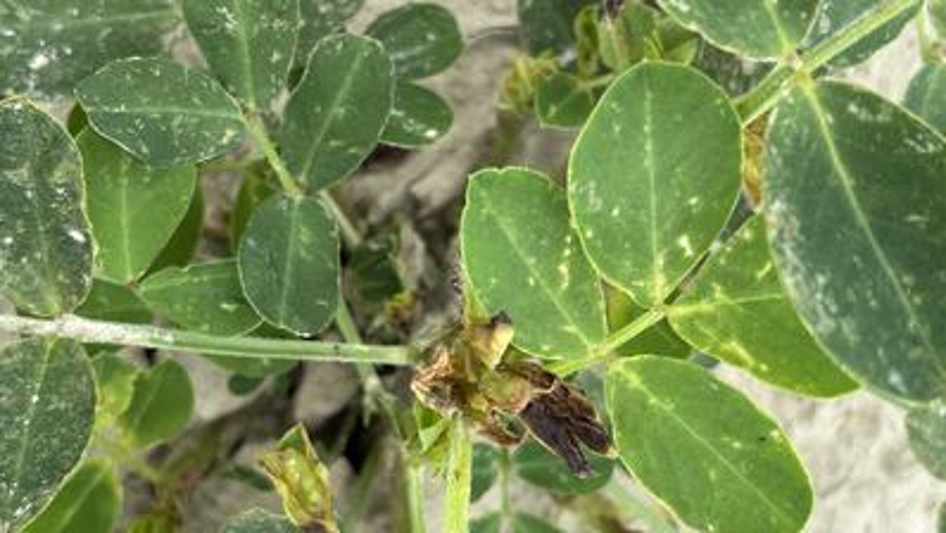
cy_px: 319
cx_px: 473
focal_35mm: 57
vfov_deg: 21.1
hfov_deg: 36.6
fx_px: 1430
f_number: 1.6
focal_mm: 5.96
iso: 32
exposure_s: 1/769
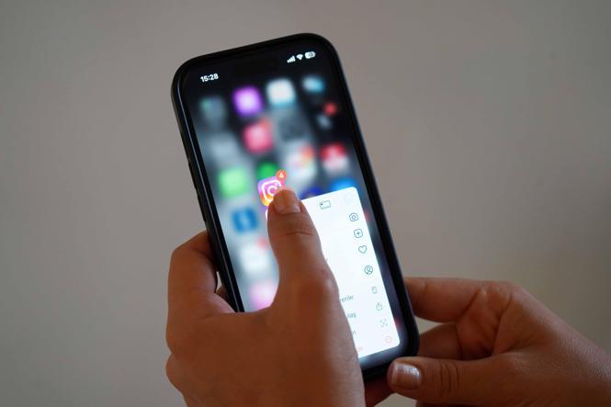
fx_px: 831
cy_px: 204
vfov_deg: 27.5
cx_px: 306
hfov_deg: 40.4
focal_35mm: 49
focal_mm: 49
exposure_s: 1/160
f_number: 4.5
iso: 1600
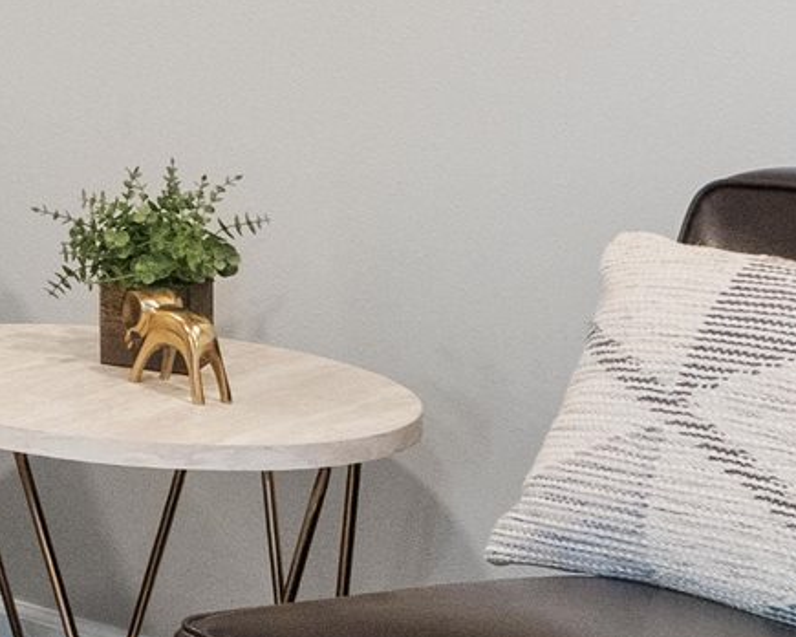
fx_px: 2497
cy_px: -214
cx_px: -941
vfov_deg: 13.9
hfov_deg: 14.2
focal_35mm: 106
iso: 6400
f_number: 8
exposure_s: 1/25
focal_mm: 16
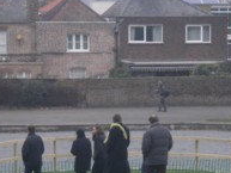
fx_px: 1369
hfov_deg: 9.6
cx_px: 154
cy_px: 172
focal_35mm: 205
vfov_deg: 7.2
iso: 244
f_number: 5.1
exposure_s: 1/125
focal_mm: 14.3
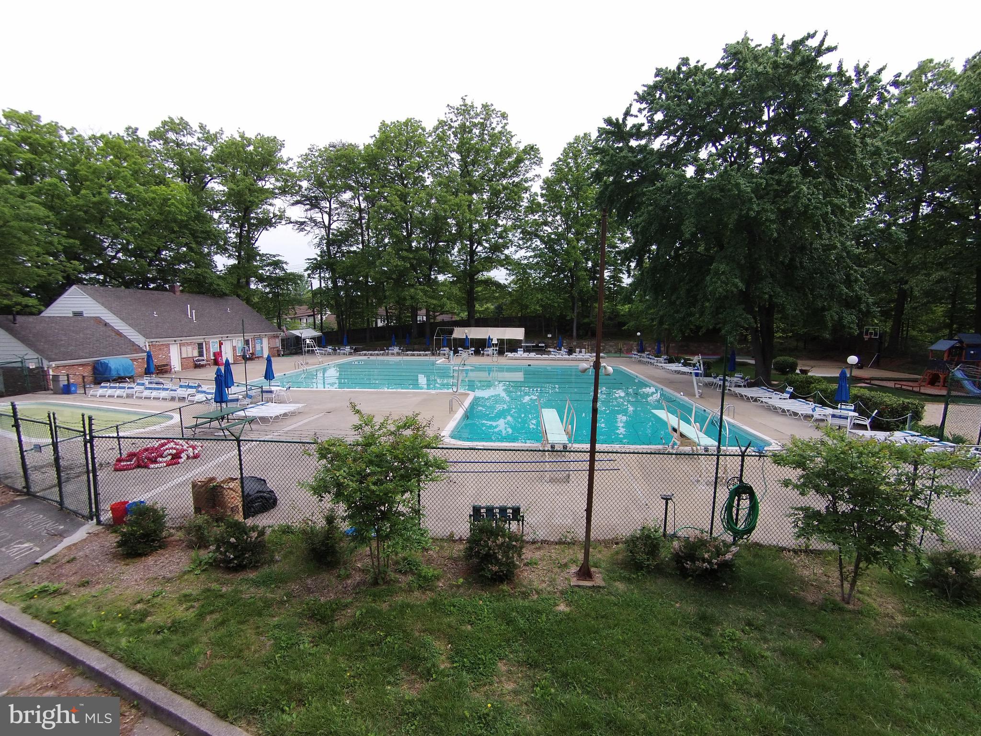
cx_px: 490
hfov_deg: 63.4
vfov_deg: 49.7
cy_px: 368
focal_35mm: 28
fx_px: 794
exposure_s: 1/829
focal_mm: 5
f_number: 2.8
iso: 100
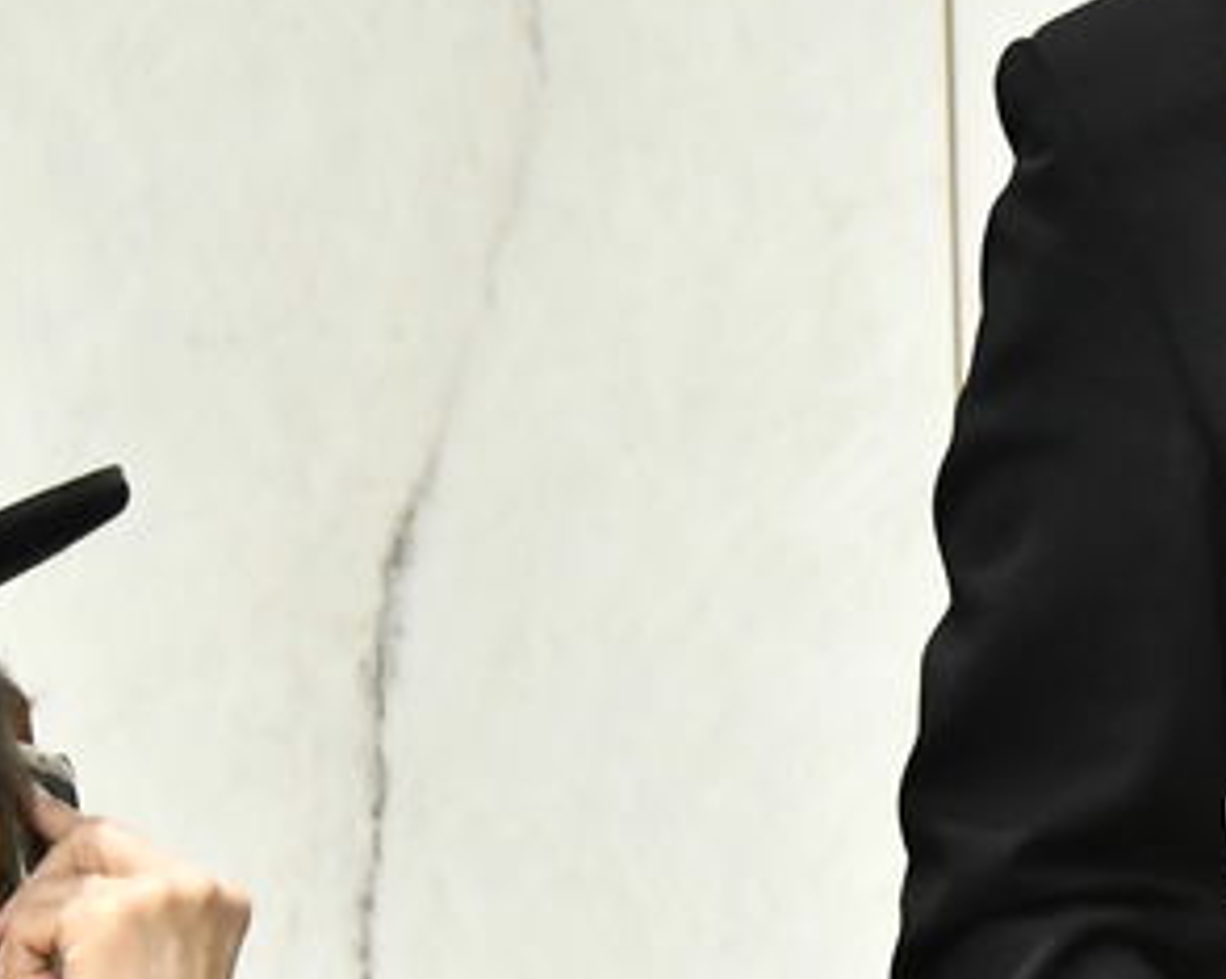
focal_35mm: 278
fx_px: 10080
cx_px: 1942
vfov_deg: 5.6
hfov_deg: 6.8
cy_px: 320
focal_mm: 62
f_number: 5.6
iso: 3200
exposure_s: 1/160
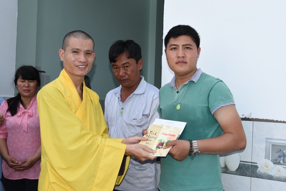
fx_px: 366
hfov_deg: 42.7
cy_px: 96
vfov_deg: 29.3
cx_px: 143
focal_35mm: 46
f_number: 9
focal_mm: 46
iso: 250
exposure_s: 1/100
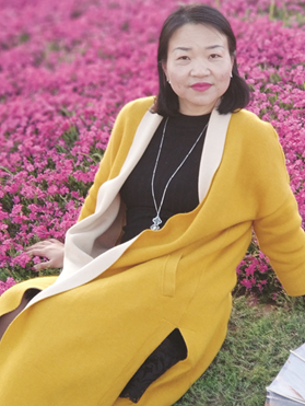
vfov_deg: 23.3
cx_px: 169
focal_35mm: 84
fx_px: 985
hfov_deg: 17.6
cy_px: 209
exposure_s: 1/100
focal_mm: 6.06
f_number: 2.6
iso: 250
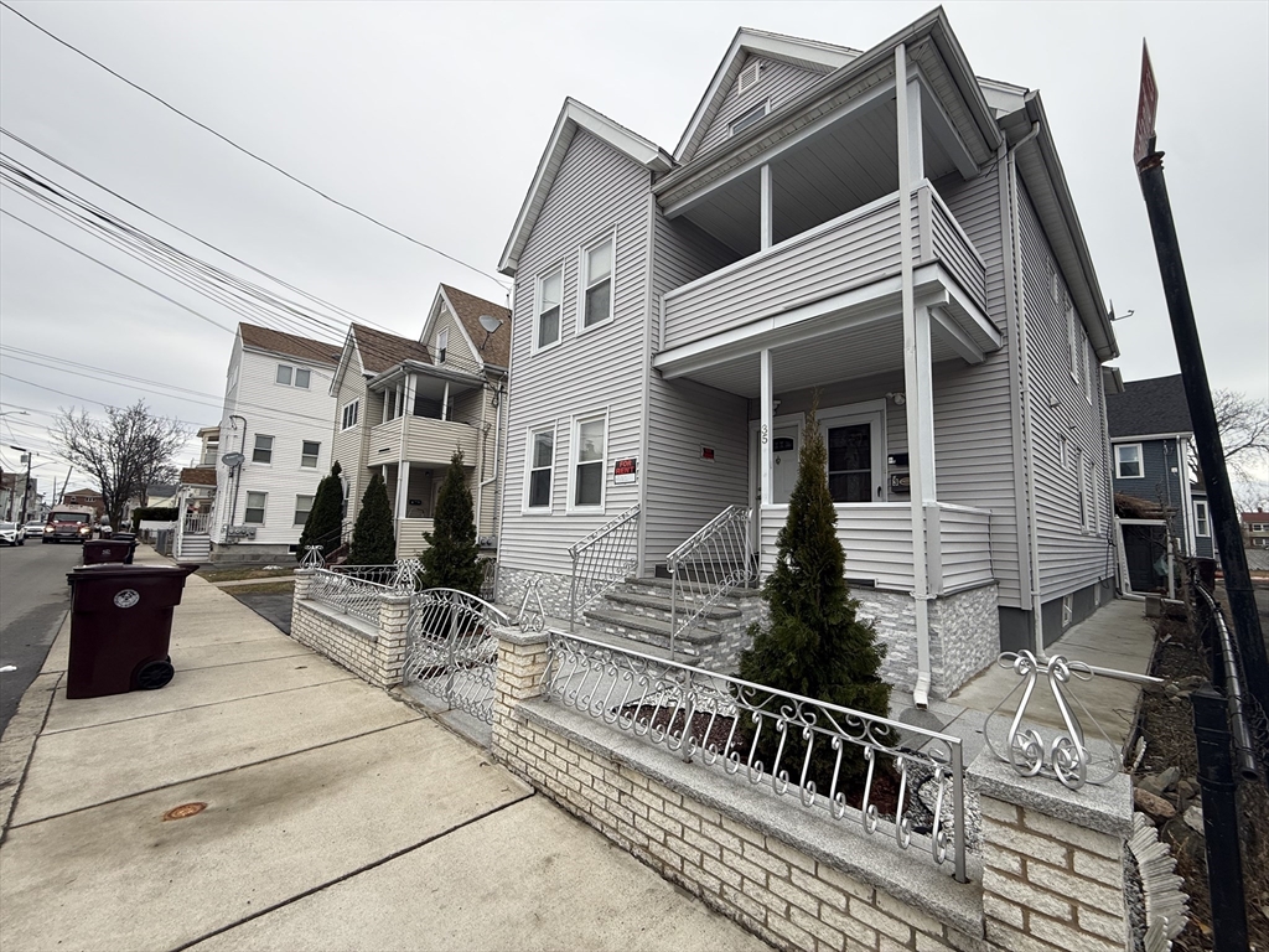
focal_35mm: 14
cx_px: 634
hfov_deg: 102.1
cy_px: 476
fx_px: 513
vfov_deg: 85.7
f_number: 2.2
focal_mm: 2.22
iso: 50
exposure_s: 1/338
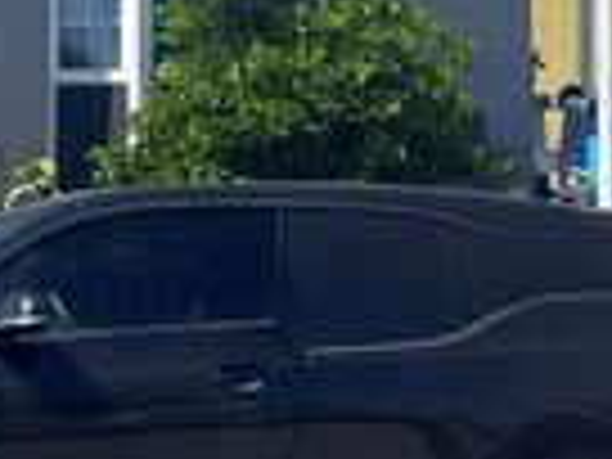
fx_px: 3129
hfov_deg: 10.7
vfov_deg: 8.4
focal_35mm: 177
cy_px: 79
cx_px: -346
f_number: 1.78
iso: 64
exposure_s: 1/4049
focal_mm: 6.76
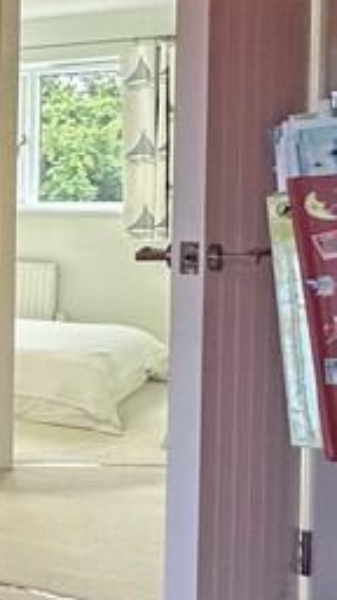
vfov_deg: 34.1
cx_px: -725
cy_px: 391
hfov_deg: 10.8
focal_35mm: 61
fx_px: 969
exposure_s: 1/100
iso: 250
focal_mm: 2.22
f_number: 2.2
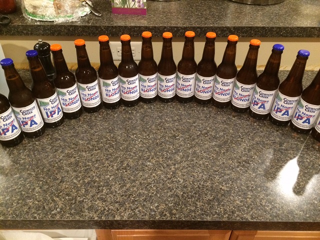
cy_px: 120
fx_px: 268
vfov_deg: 48.2
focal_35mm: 29
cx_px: 160
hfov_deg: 61.7
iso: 320
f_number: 2.2
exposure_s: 1/24
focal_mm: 4.15
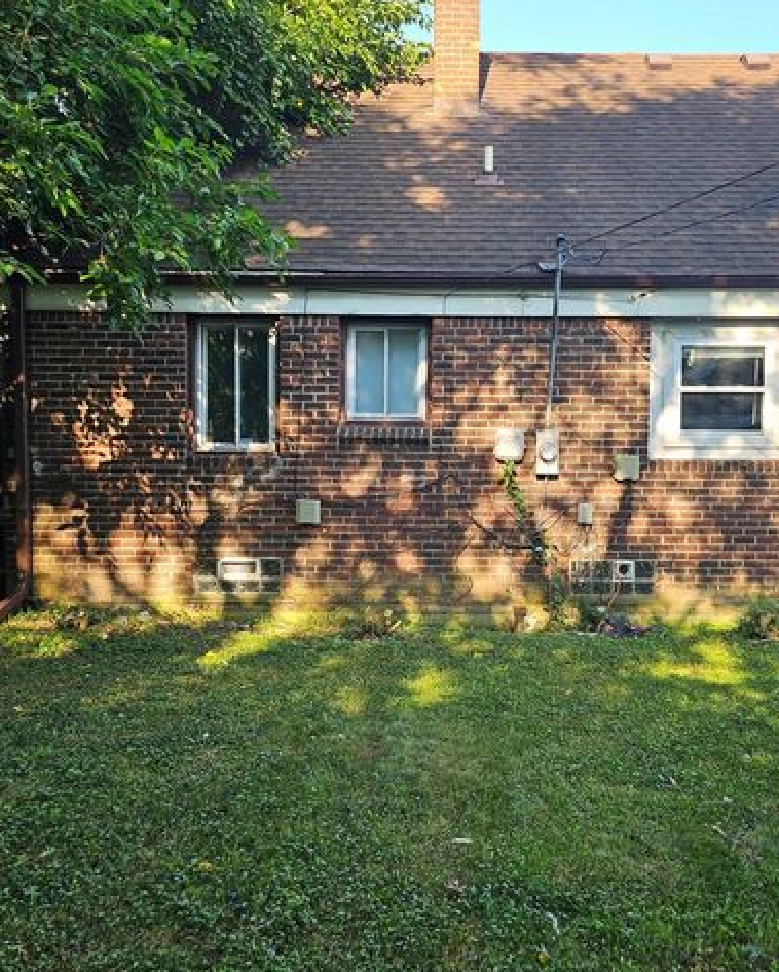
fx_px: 950
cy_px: 488
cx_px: 462
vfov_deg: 54.2
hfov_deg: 44.4
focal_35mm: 33
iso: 50
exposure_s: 1/503
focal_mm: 5
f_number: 1.8
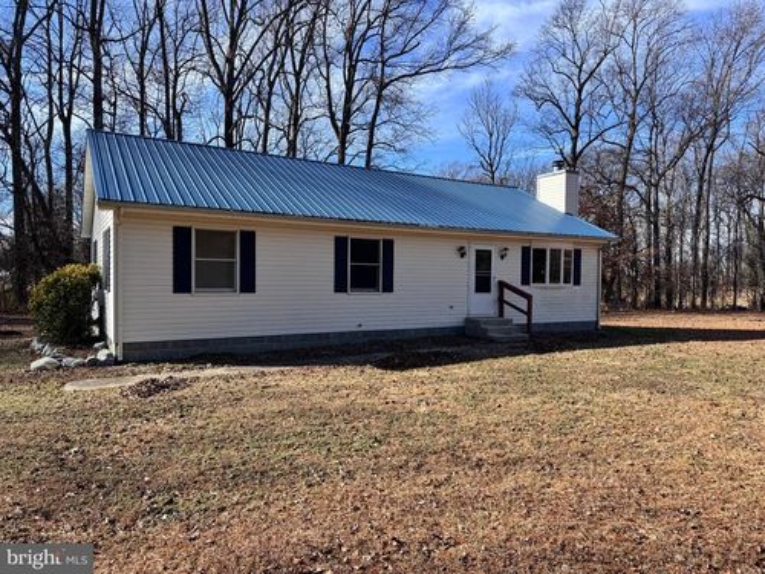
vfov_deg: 56.8
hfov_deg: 71.6
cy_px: 287
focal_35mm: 24
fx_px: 530
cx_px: 382
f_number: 1.78
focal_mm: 6.76
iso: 80
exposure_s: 1/2415
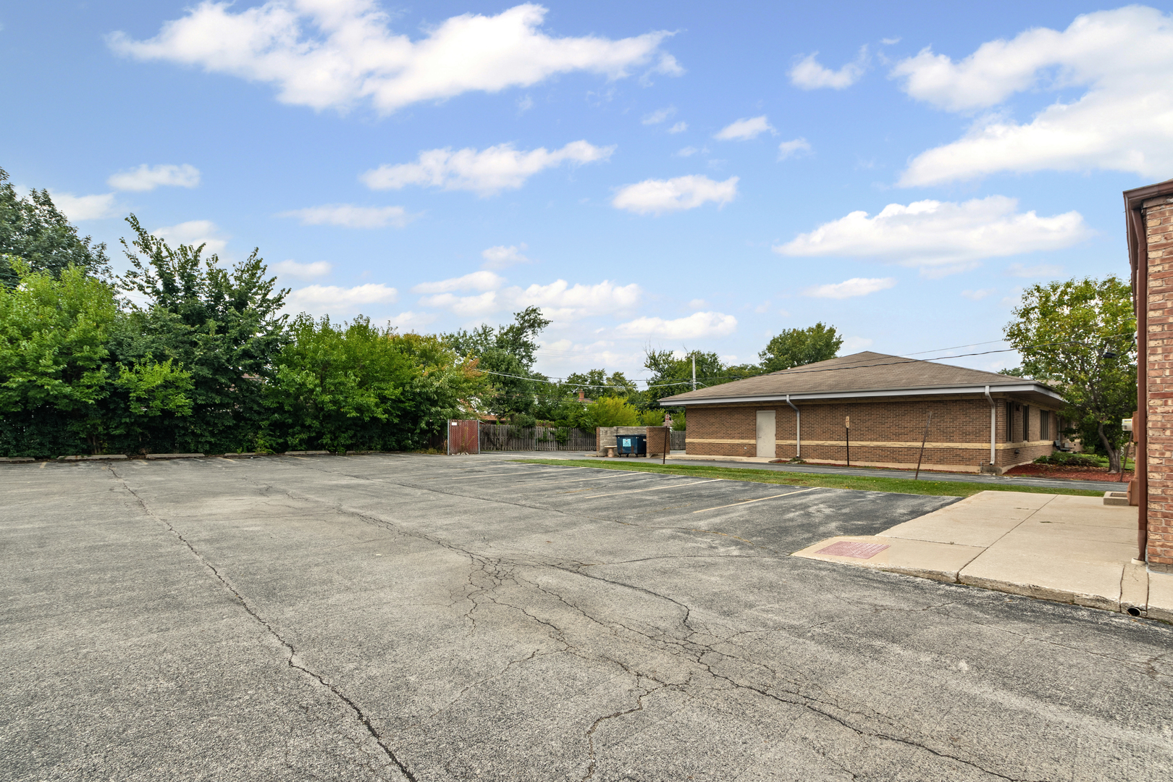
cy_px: 391
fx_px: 489
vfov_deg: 77.3
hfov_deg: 100.4
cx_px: 586
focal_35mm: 15
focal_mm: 10
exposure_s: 1/250
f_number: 8
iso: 250
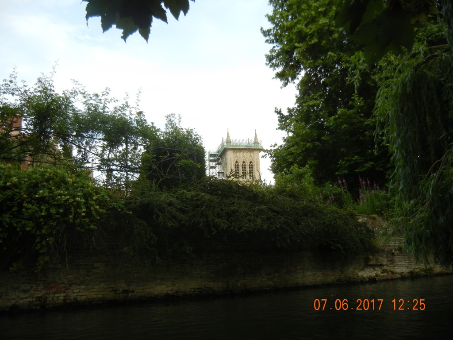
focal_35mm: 30
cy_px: 170
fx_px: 393
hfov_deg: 60.0
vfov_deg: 46.8
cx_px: 226
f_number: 3.5
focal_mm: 5.4
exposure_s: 1/443
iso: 160
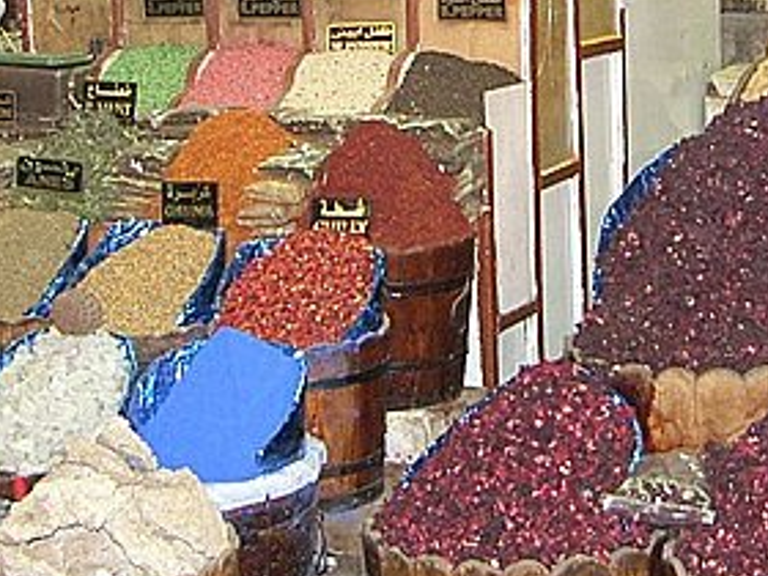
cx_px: 724
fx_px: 1775
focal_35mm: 80
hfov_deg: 23.6
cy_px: 27
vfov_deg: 18.1
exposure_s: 1/30
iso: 100
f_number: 2.2
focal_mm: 7.4
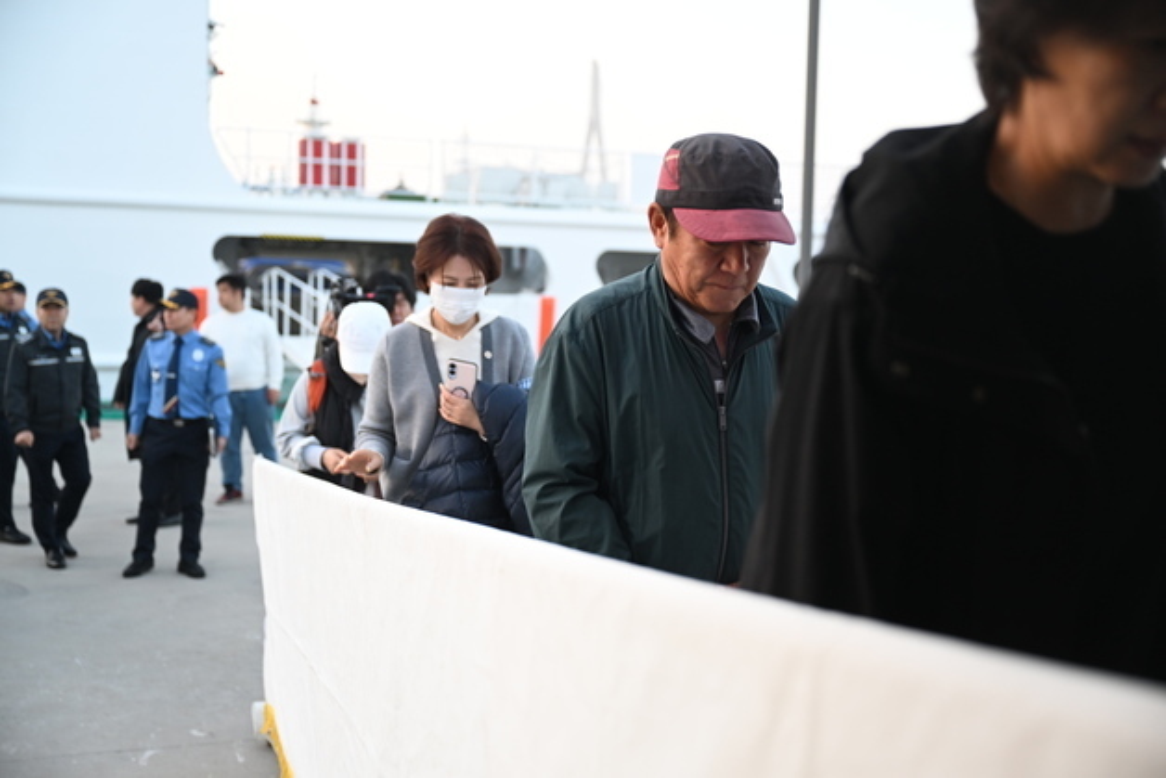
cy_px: 389
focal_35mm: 45
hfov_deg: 43.6
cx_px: 583
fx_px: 1458
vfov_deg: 29.9
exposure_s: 1/160
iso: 720
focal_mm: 45
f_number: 2.8
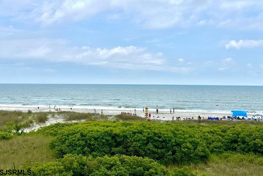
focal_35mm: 51
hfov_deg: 38.9
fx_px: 373
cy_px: 76
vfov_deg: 26.5
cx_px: 129
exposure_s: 1/12048
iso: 64
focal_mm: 6.86
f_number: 1.78
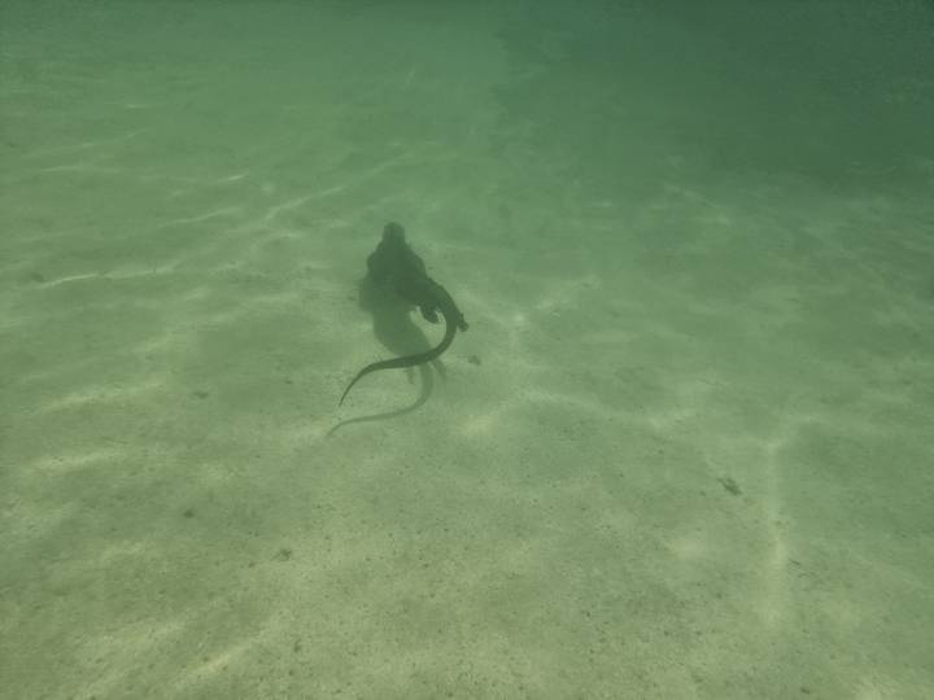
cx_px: 467
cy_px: 350
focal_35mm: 23
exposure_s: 1/2688
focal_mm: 6.4
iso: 50
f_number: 1.8
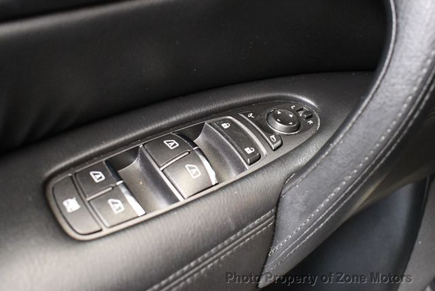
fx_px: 435
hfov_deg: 53.1
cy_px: 146
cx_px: 218
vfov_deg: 36.9
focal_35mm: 36
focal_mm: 18
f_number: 3.5
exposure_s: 1/60
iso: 6400
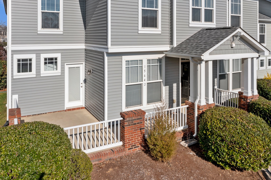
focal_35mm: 28
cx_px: 136
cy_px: 90
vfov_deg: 46.4
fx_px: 211
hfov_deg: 65.5
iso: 100
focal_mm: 10.26
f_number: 6.3
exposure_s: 1/800
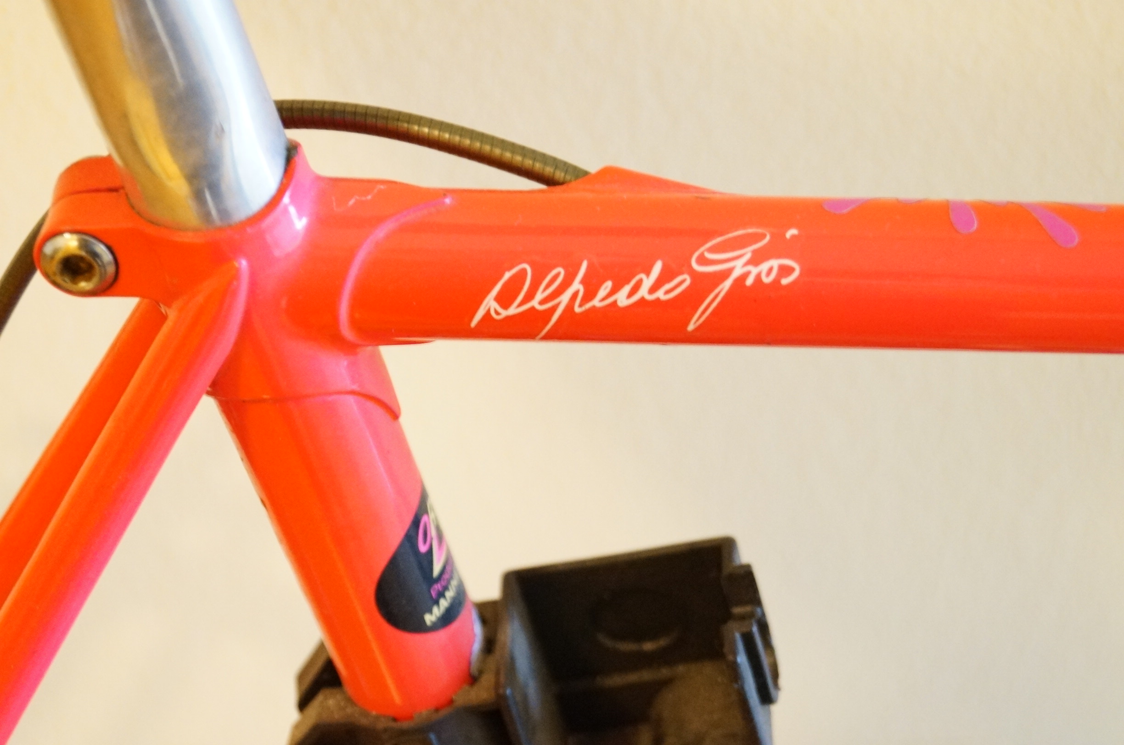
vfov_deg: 20.1
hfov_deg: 29.9
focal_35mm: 68
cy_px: 372
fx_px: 2104
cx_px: 562
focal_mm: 45
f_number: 5.6
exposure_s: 1/10
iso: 3200
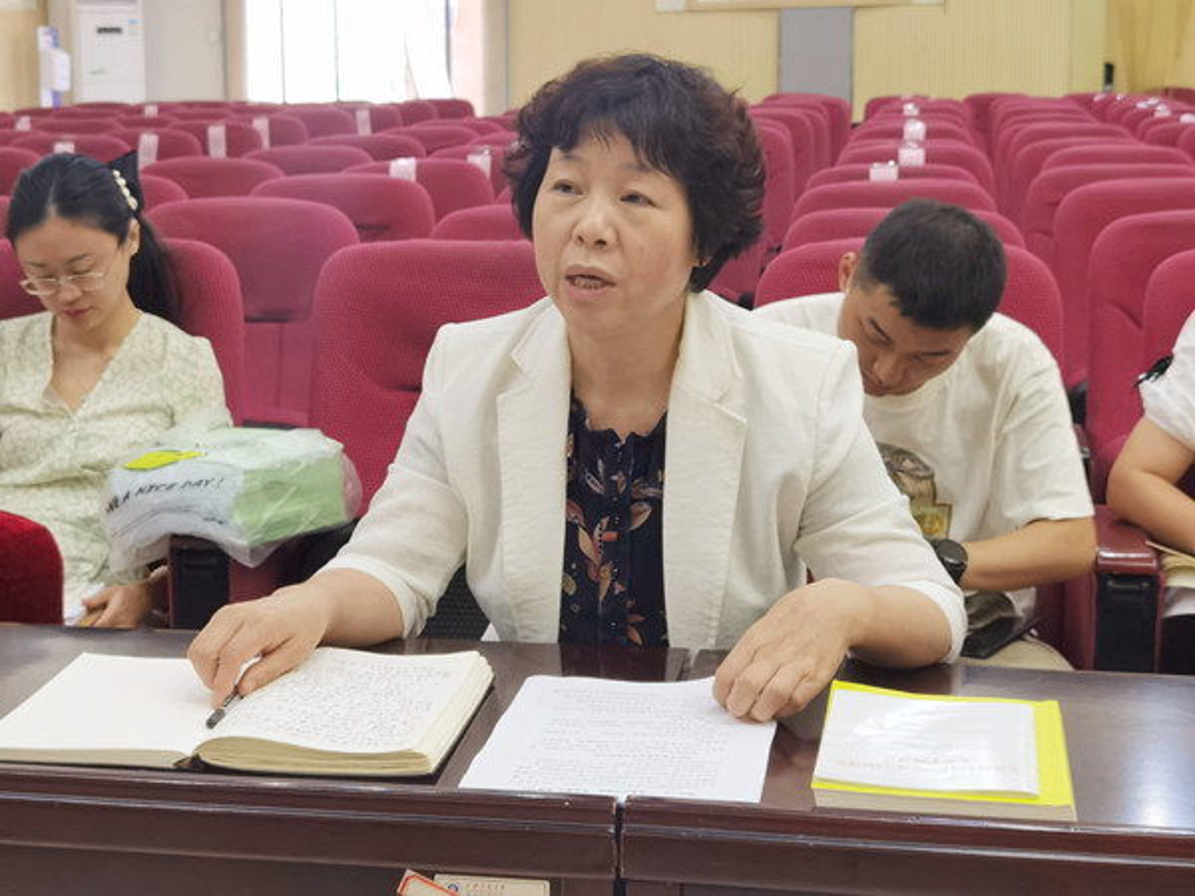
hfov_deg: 31.7
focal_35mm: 61
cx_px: 598
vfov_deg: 24.0
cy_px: 448
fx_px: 2106
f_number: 1.9
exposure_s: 1/50
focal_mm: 6.71
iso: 250
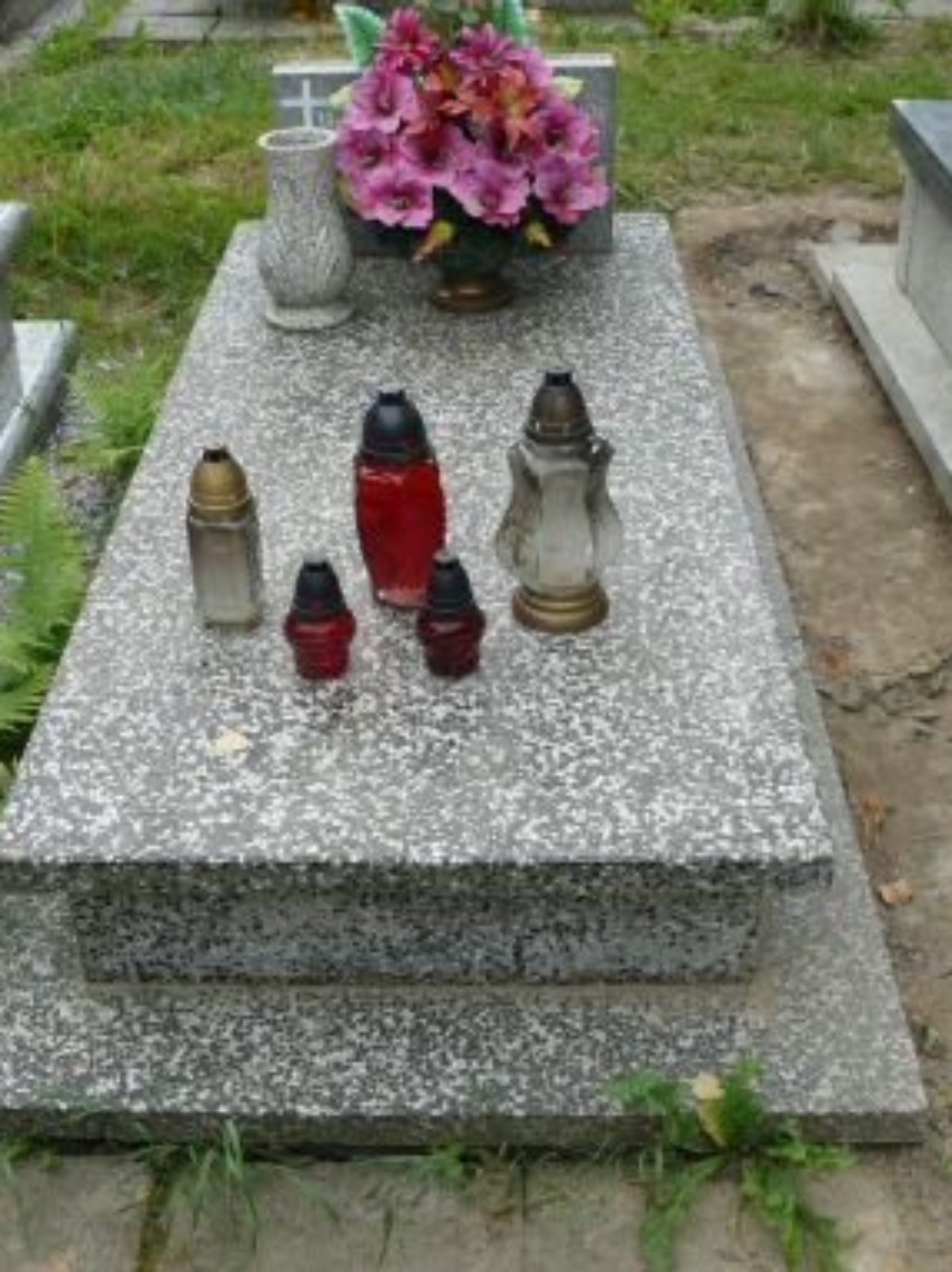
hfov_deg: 32.8
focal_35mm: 44
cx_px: 419
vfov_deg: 42.9
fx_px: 1615
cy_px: 583
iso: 100
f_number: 4
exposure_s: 1/250
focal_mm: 7.4
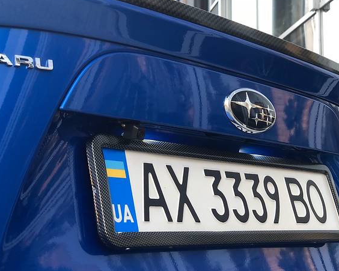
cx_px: 198
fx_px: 722
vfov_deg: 21.3
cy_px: 124
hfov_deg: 26.4
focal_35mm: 72
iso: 64
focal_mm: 6
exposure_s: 1/50
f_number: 2.4
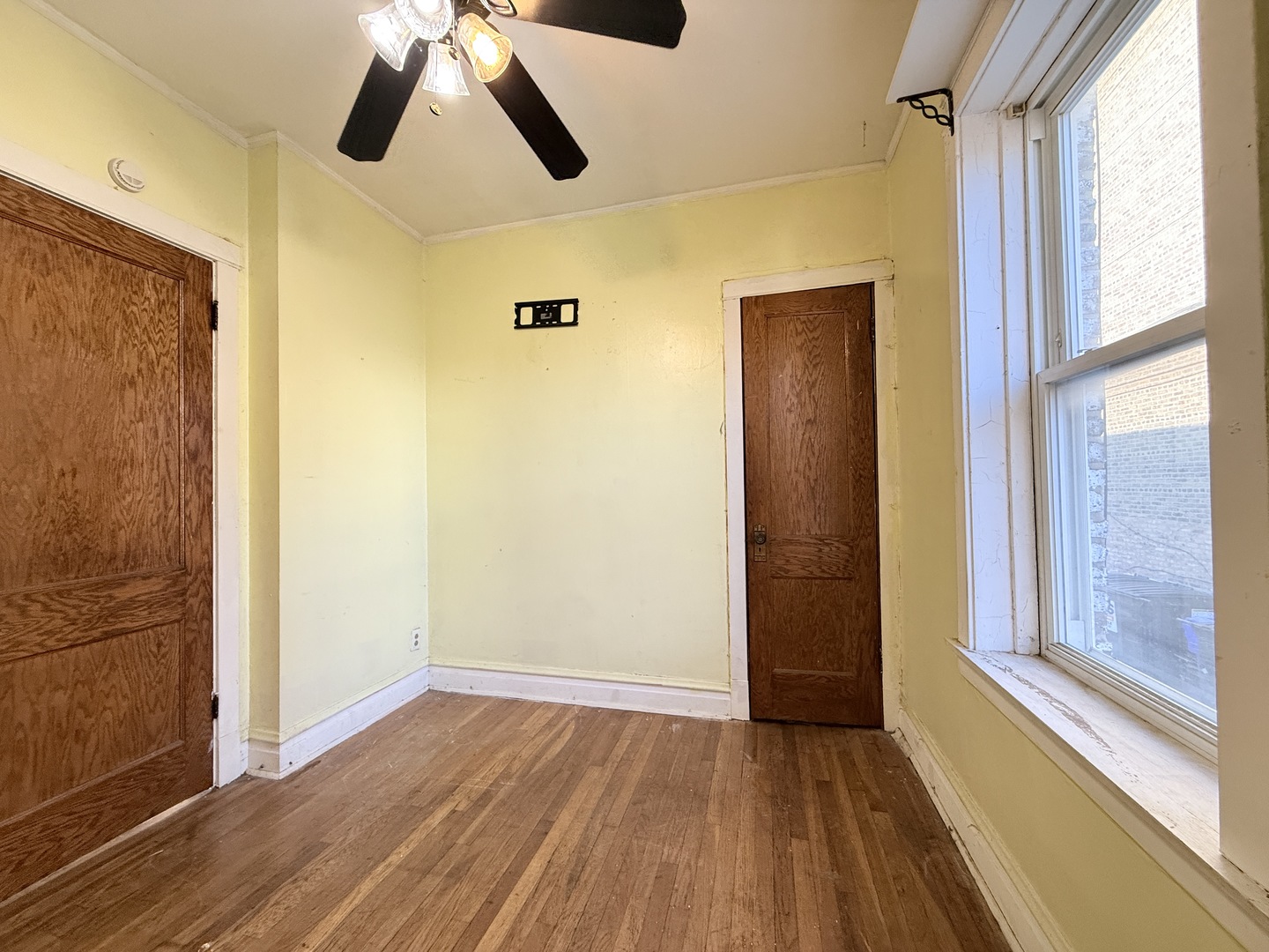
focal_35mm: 14
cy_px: 476
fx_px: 513
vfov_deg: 85.7
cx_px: 634
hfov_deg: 102.1
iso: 250
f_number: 2.2
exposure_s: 1/120
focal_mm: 2.22
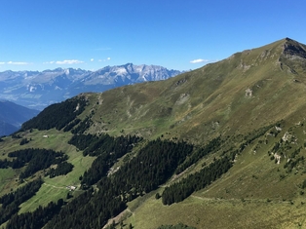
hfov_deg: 50.0
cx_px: 133
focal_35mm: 37
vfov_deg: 38.4
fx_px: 327
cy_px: 89
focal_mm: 4.15
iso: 25
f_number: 2.2
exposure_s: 1/1374
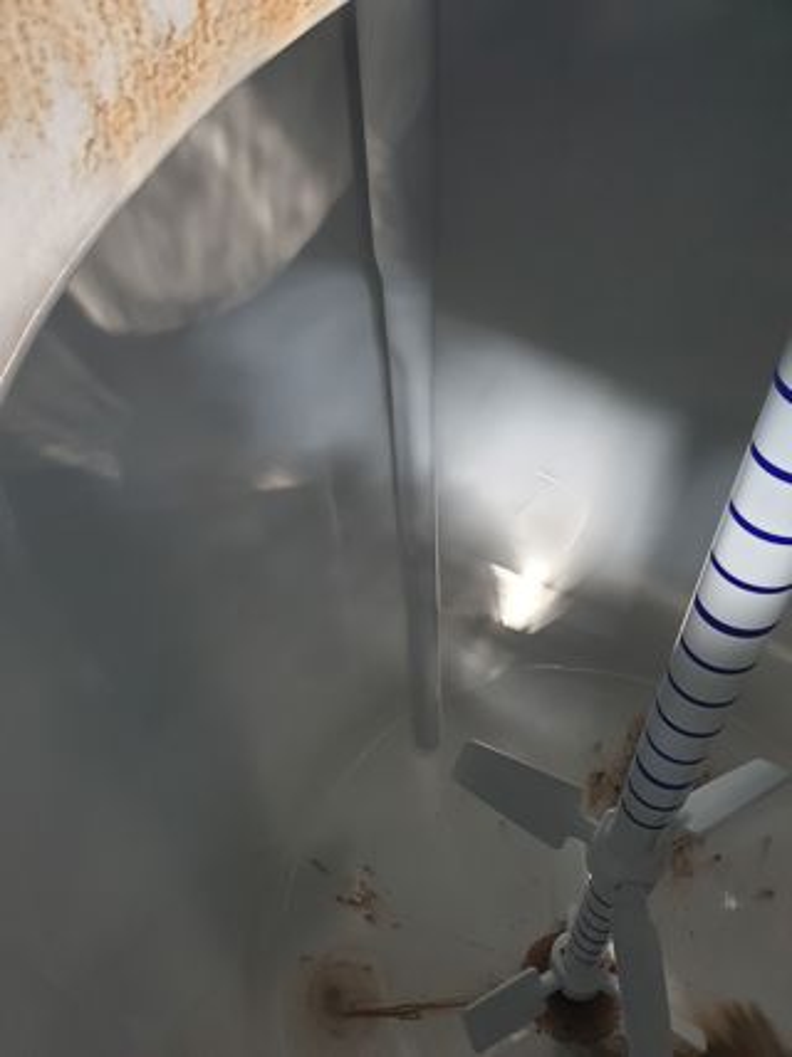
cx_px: 396
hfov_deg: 53.0
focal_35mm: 26
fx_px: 794
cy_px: 528
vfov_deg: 67.3
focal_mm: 4.3
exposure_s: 1/22
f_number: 2.4
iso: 250
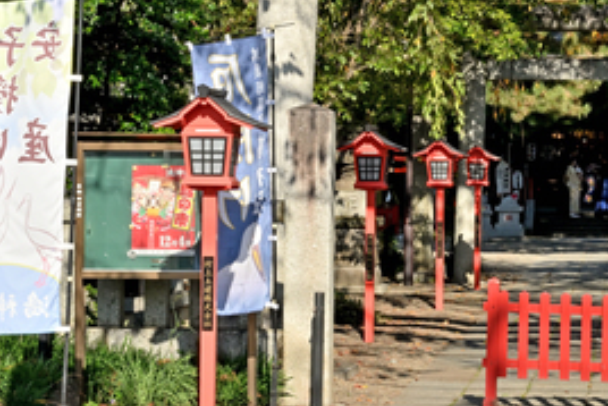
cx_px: 544
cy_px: 76
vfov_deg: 10.1
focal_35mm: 136
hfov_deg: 14.9
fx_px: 2298
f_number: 22
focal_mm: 57
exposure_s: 1/50
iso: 125
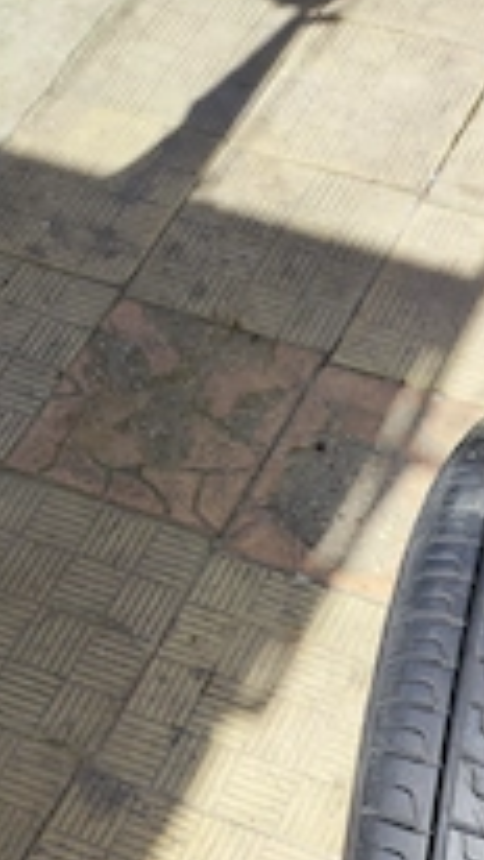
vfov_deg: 37.1
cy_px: 745
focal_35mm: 53
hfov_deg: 21.4
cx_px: 538
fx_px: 1208
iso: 50
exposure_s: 1/449
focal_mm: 4.7
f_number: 1.79
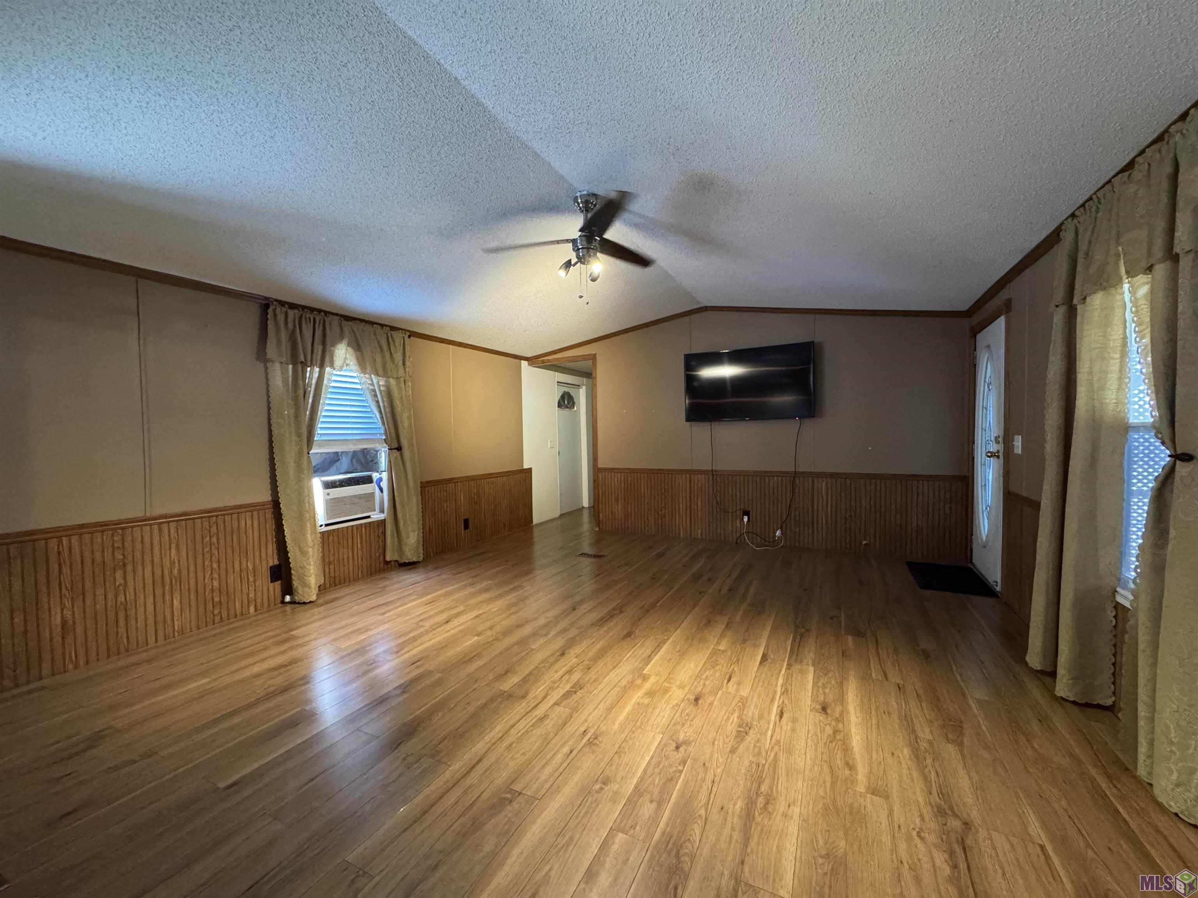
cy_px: 449
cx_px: 599
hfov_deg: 102.1
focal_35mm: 14
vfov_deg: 85.7
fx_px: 485
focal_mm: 2.22
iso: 800
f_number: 2.2
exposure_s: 1/60
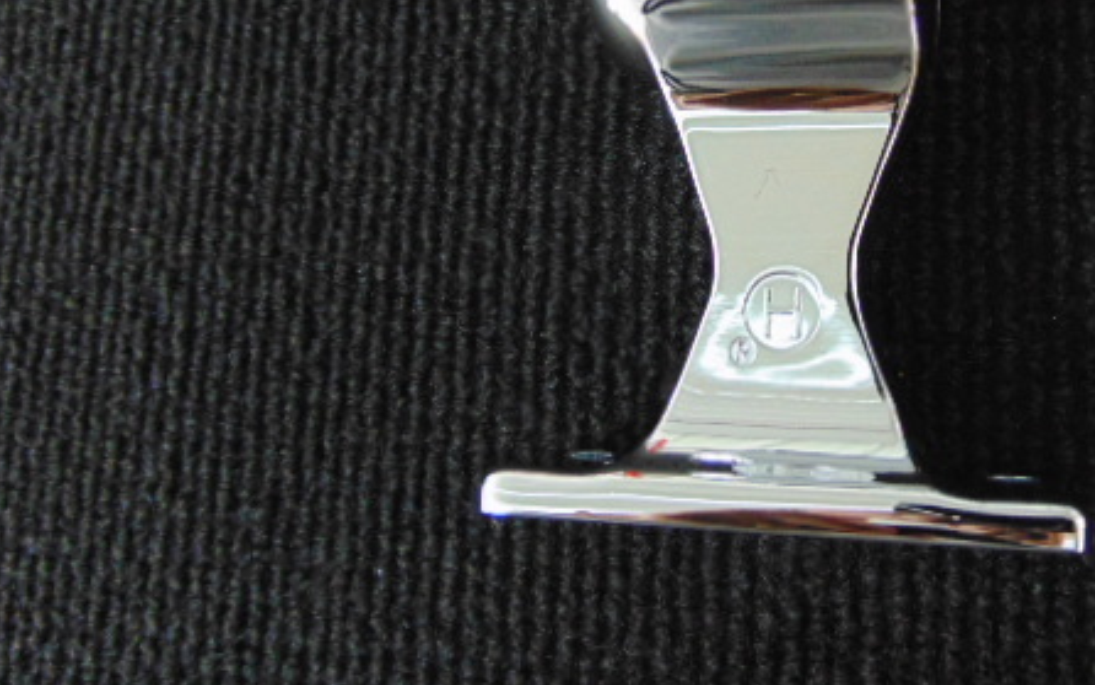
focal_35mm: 38
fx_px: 1134
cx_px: 751
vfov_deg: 33.1
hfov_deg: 50.4
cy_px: 194
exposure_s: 1/13
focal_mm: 4.5
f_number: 3
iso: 400
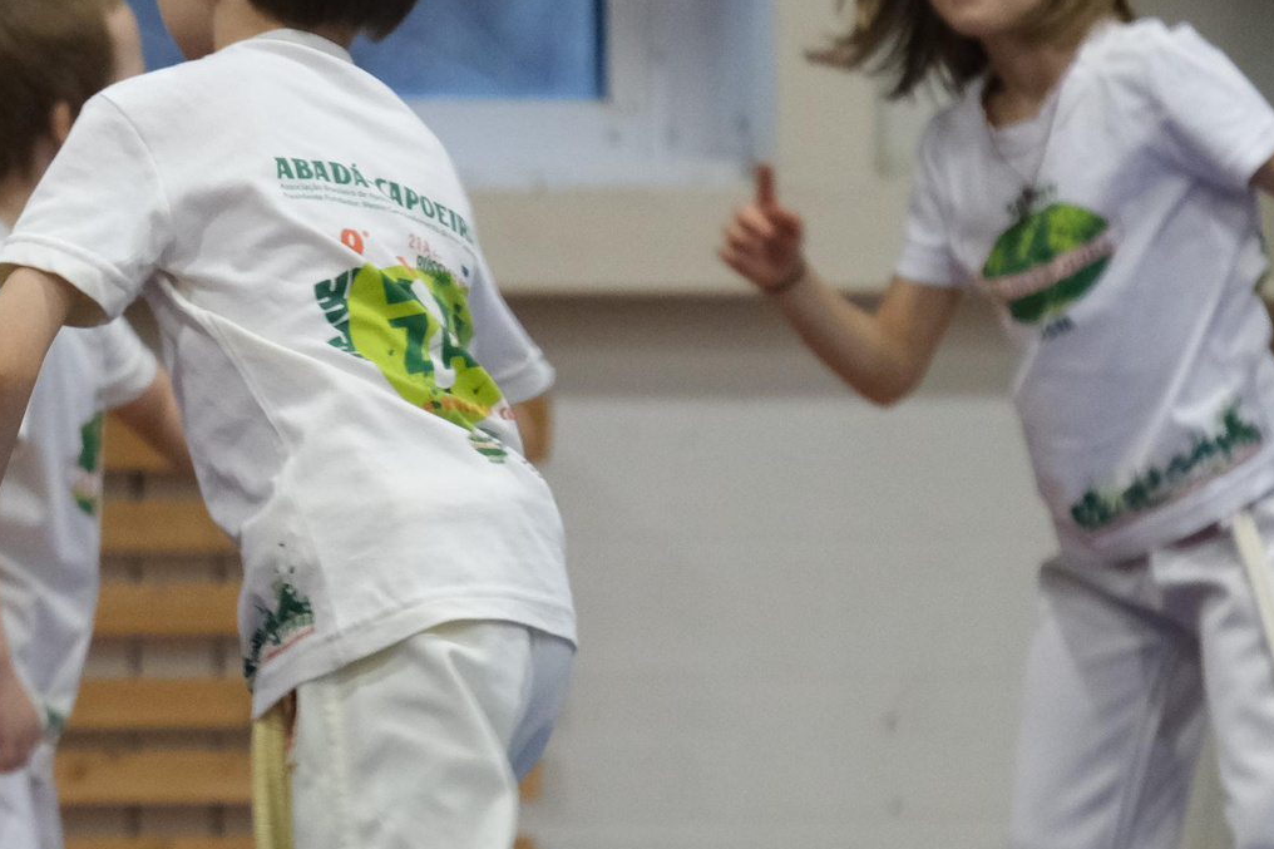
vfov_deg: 2.2
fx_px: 21936
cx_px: 76
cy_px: 584
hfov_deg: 3.3
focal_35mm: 620
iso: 2500
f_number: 4.6
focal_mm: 164
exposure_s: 1/170
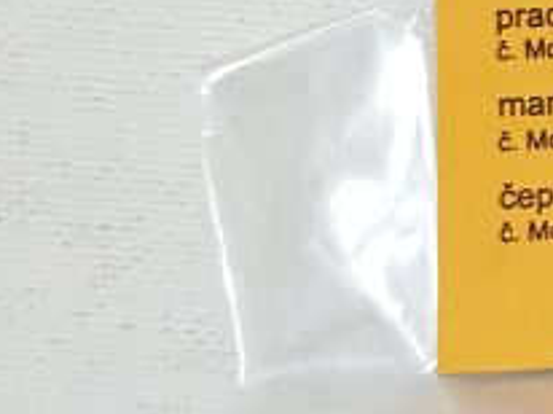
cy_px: 105
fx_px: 1612
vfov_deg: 14.6
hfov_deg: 16.5
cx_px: 974
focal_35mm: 101
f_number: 1.7
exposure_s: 1/33
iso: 160
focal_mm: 4.2
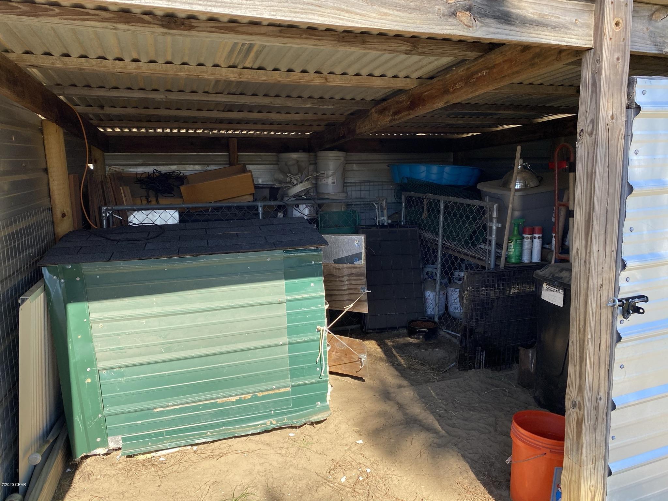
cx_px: 334
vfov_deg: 53.1
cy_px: 250
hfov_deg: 67.3
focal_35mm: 26
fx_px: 502
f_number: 1.8
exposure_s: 1/647
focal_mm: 4.25
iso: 32
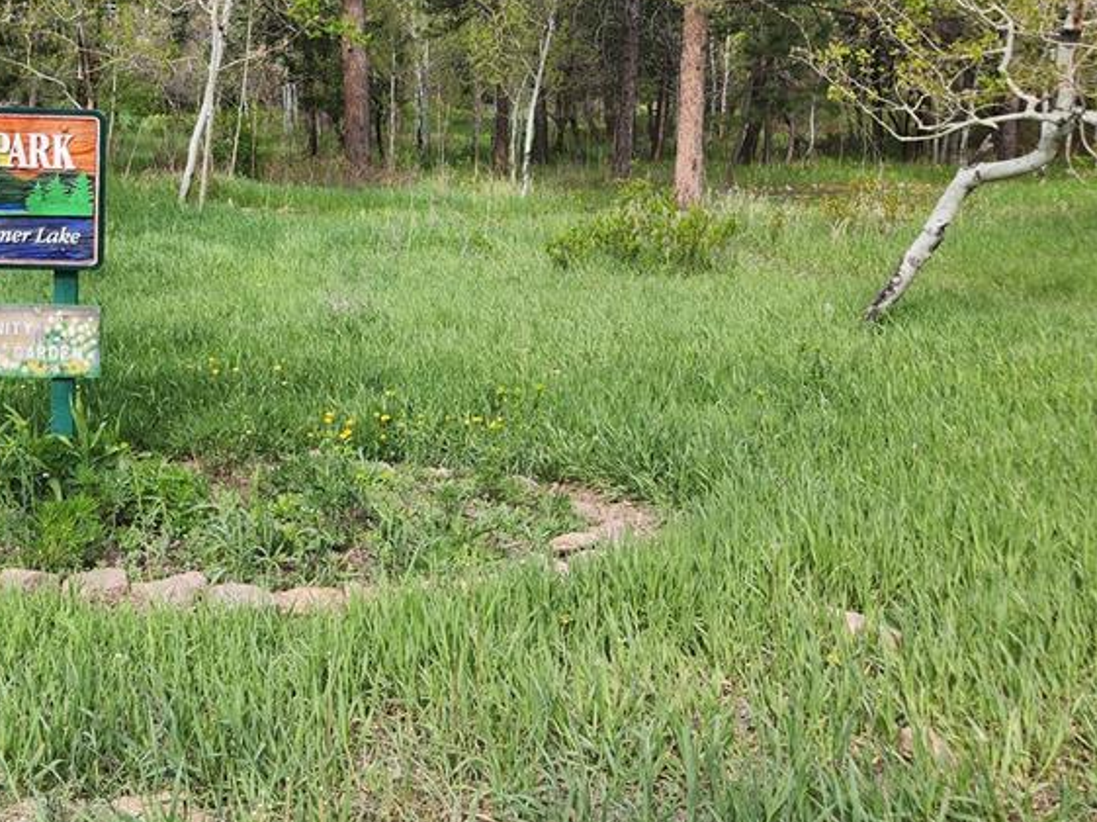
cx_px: 194
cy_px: 257
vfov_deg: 33.9
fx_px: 1330
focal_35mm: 42
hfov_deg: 42.5
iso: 20
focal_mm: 5.4
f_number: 1.8
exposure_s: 1/848
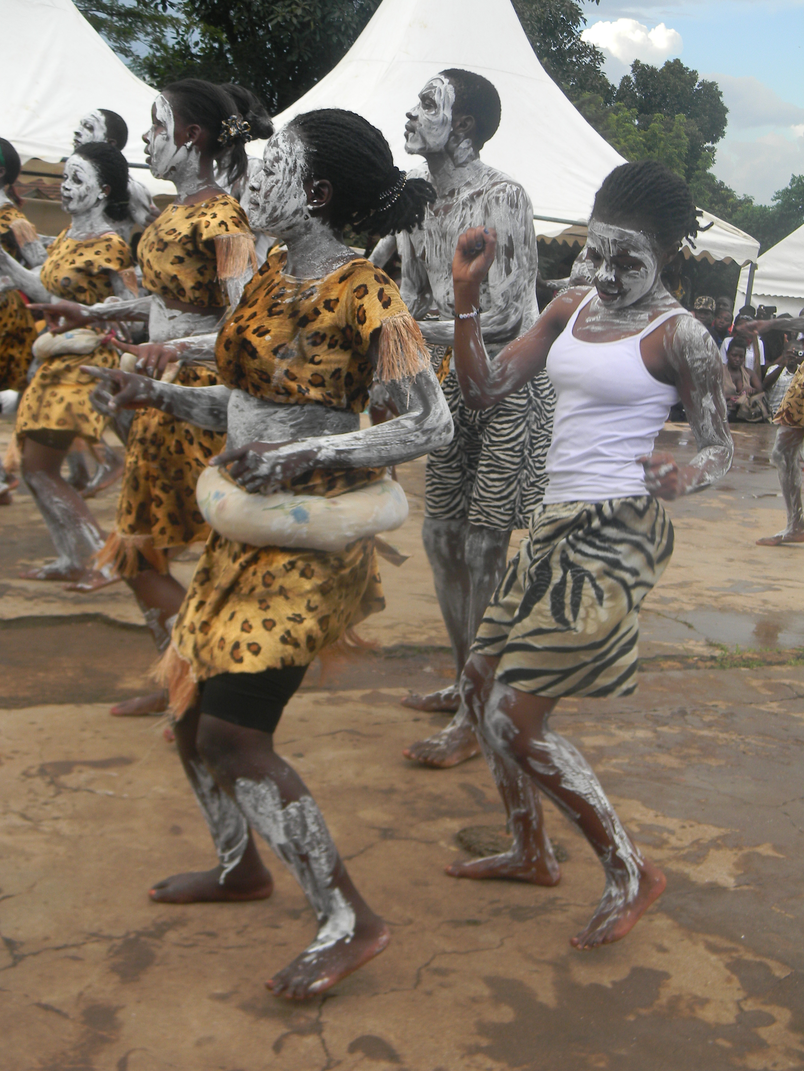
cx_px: 402
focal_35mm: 47
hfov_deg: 30.9
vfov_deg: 40.4
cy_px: 536
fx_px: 1456
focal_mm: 8.6
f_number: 3.9
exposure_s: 1/173
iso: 80
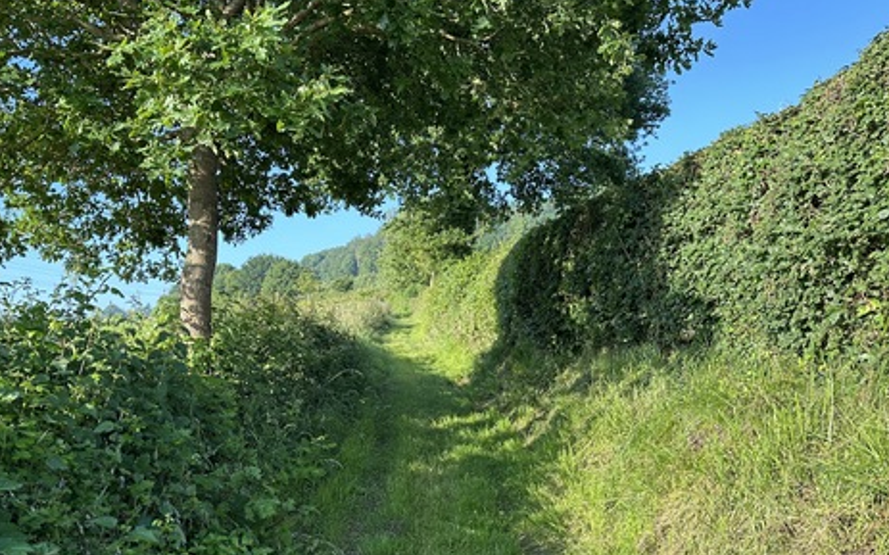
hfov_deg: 57.9
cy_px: 380
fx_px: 799
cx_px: 372
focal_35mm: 33
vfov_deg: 37.8
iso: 80
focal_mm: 6.86
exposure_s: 1/750
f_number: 1.78
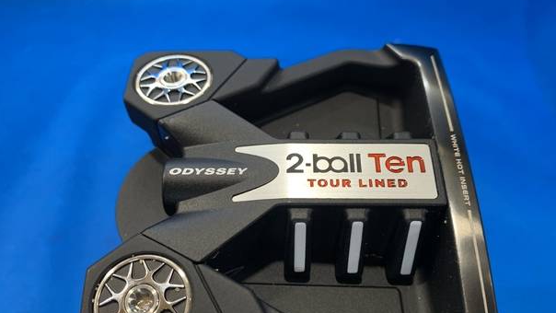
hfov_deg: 64.3
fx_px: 442
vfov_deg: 38.6
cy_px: 206
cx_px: 292
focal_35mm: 30
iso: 125
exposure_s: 1/60
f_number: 1.8
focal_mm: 4.25
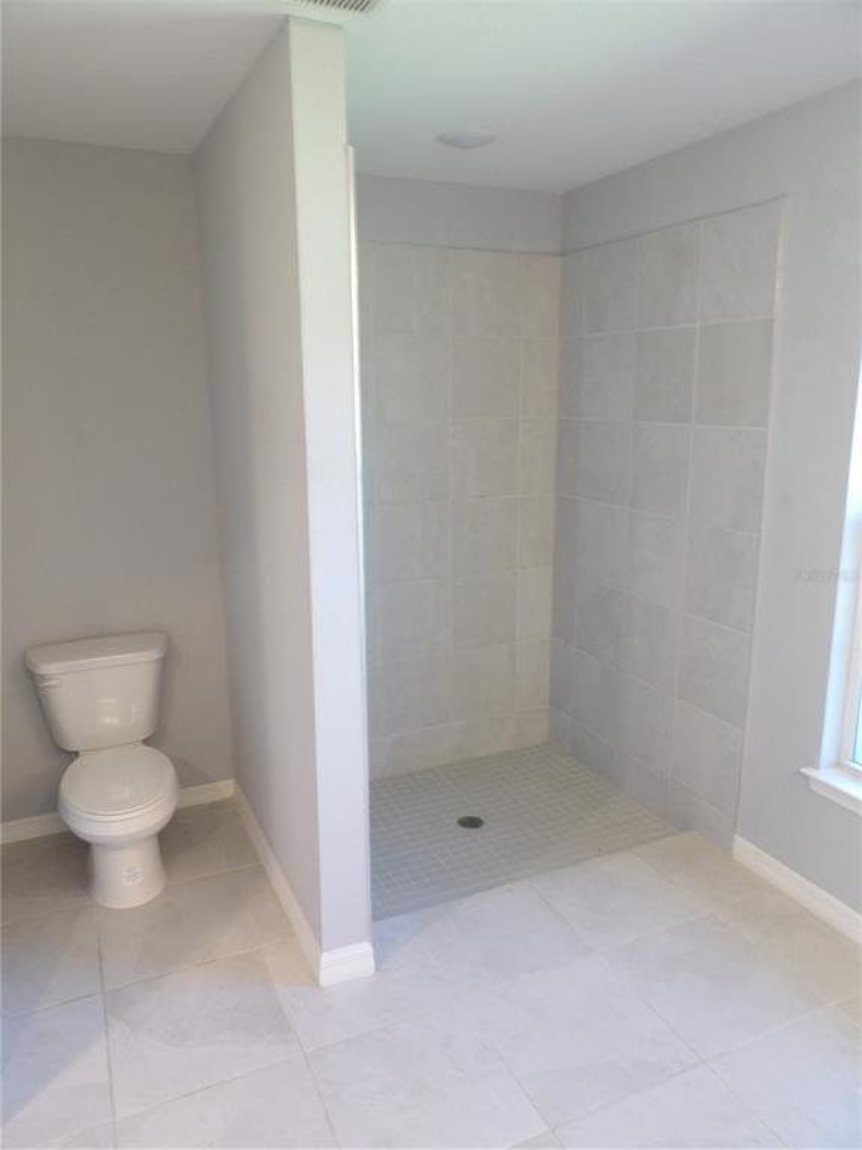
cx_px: 431
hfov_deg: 56.8
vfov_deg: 71.6
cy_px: 575
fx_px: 797
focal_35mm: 24
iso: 225
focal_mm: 4.3
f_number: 3.2
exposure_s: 1/17
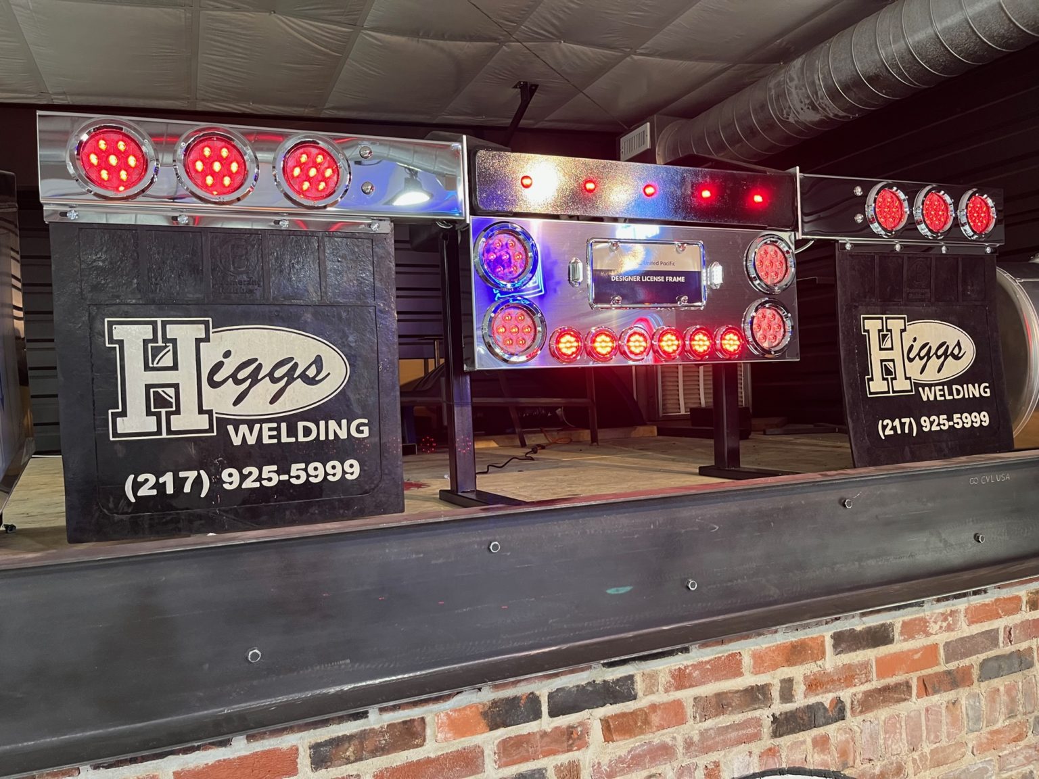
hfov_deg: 67.3
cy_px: 390
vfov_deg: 53.1
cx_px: 520
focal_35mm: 26
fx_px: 780
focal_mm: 5.1
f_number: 1.6
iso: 250
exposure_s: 1/60
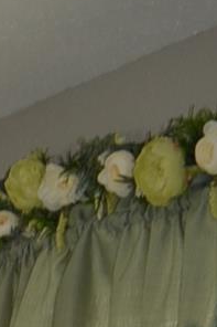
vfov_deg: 8.6
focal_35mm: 210
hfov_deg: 5.9
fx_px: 1901
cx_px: -491
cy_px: 885
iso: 110
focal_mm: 18
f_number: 4
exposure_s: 1/125
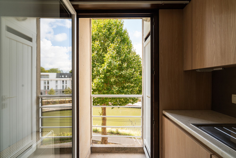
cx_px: 118
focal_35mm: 16
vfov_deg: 73.8
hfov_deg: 96.7
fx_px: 105
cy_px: 79
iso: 250
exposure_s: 1/100
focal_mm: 16
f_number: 8
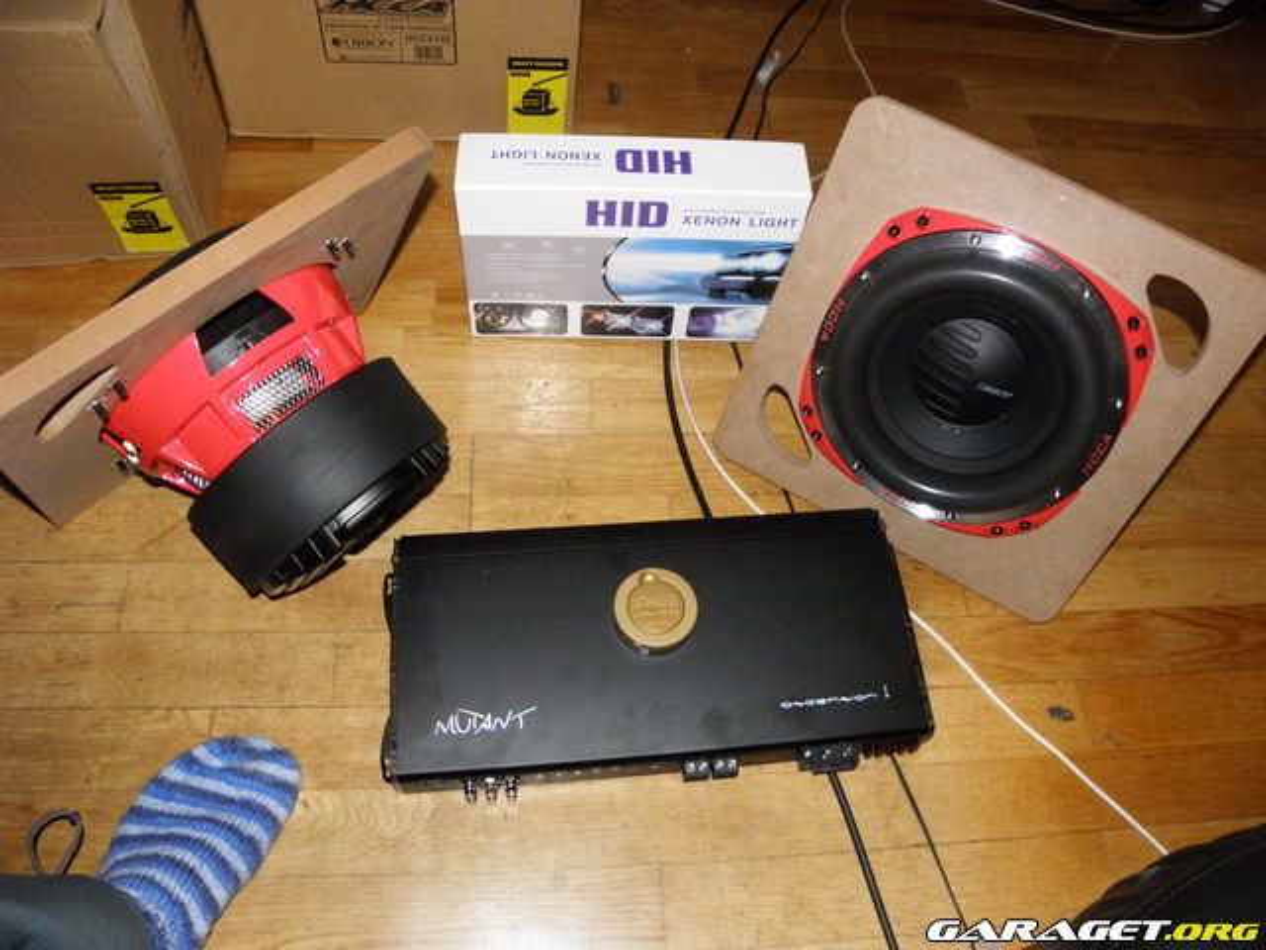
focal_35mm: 26
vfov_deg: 53.1
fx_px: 951
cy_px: 475
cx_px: 633
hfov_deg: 67.3
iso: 400
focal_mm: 4.6
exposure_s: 1/30
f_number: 2.8
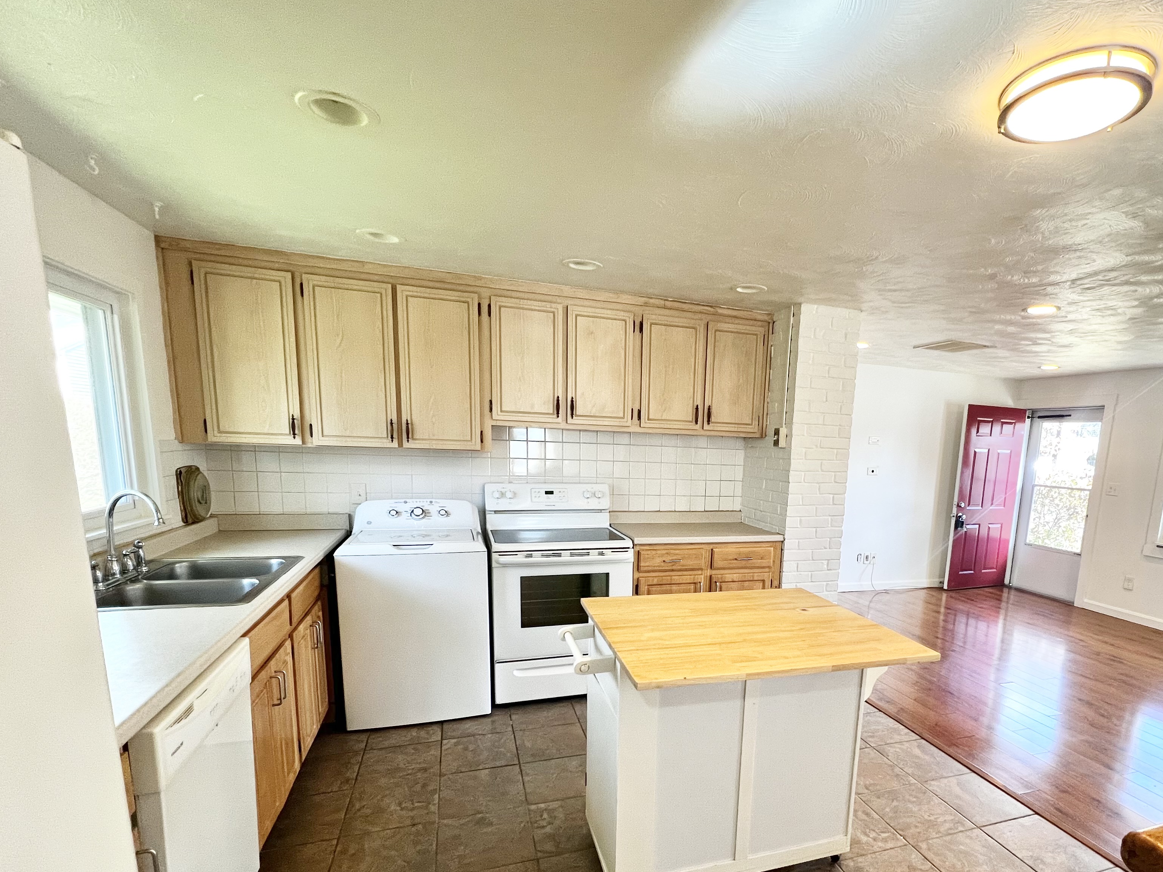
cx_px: 688
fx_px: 571
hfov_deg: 90.0
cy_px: 553
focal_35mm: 17
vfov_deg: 73.3
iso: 160
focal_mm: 1.57
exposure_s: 1/120
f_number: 1.8
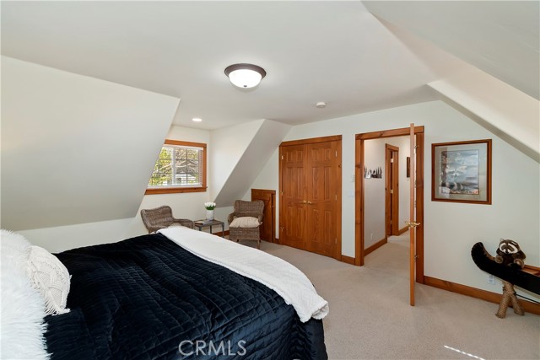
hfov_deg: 100.4
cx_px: 270
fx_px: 225
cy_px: 180
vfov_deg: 77.4
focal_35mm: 15
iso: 400
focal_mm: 10
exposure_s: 1/30
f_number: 8
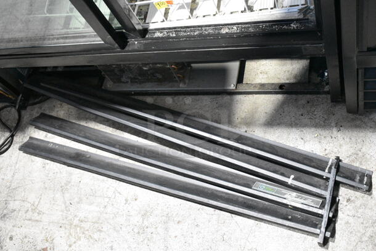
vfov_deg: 33.1
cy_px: 126
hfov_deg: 47.9
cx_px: 188
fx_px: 423
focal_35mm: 40
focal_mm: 27
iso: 6400
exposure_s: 1/125
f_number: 5.6
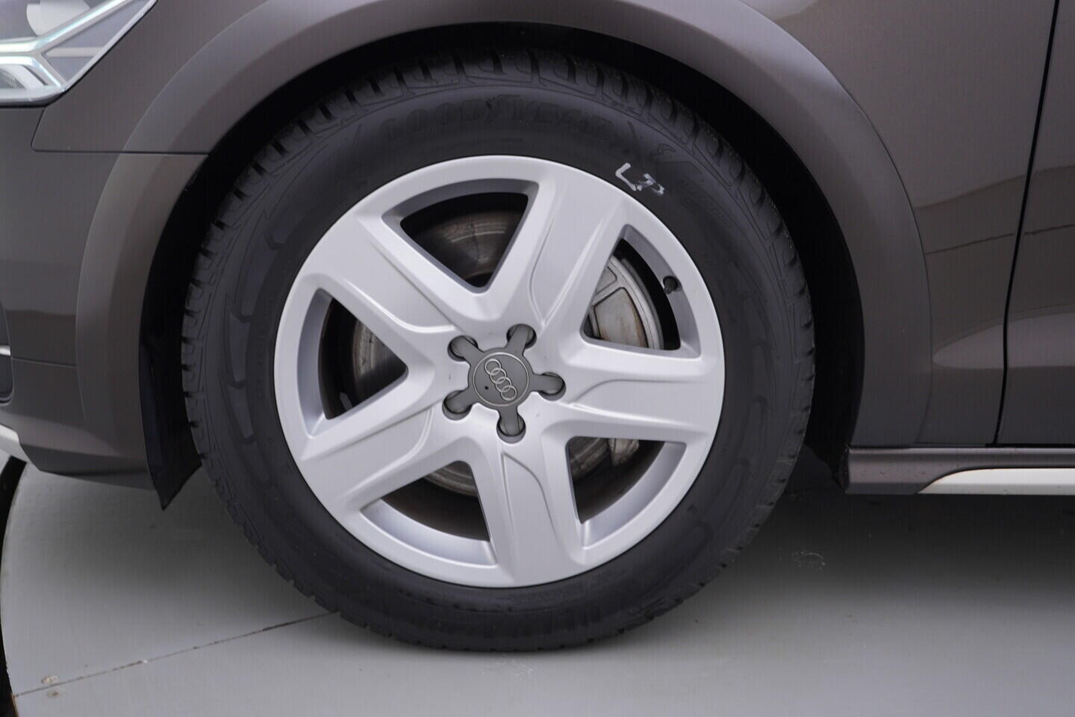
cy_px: 358
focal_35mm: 36
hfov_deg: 53.1
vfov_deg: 36.9
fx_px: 1075
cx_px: 538
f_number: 4
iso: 125
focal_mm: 24
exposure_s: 1/60
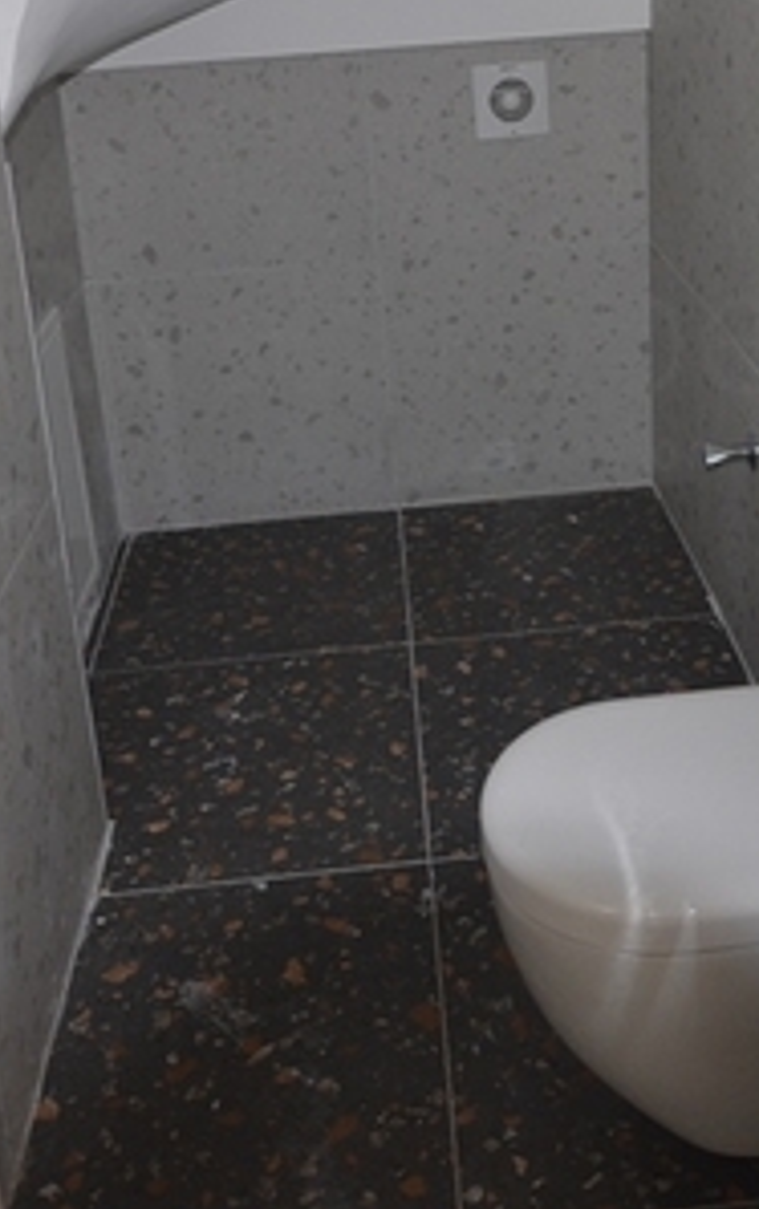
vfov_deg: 44.9
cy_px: 296
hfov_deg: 30.0
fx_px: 1406
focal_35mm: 43
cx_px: 505
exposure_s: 1/60
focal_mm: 11.5
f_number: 7.1
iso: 400
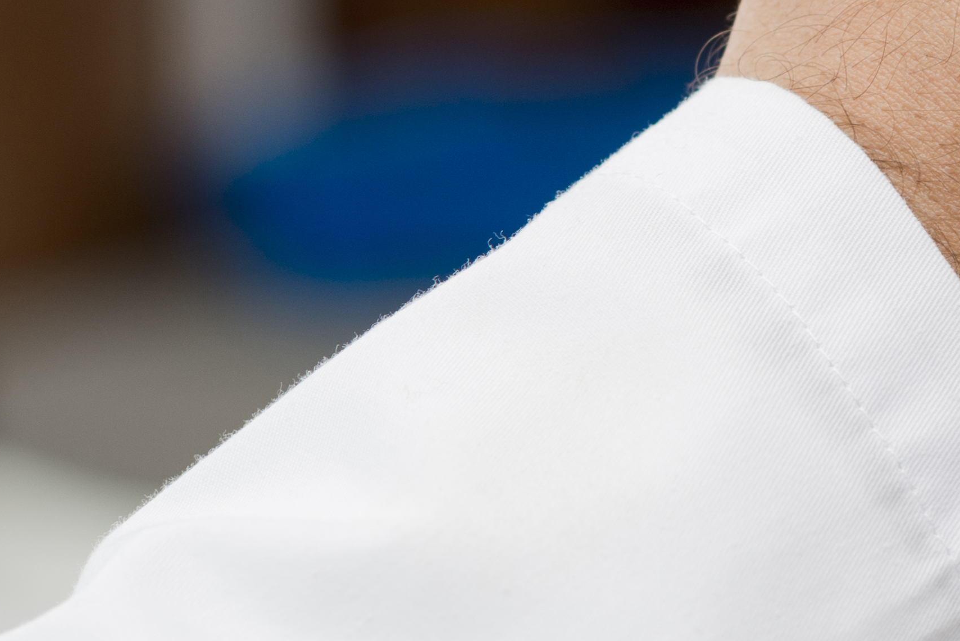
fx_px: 9764
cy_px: 30
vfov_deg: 3.8
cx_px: 1008
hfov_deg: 5.6
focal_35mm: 366
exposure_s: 1/40
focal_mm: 85
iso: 100
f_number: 4
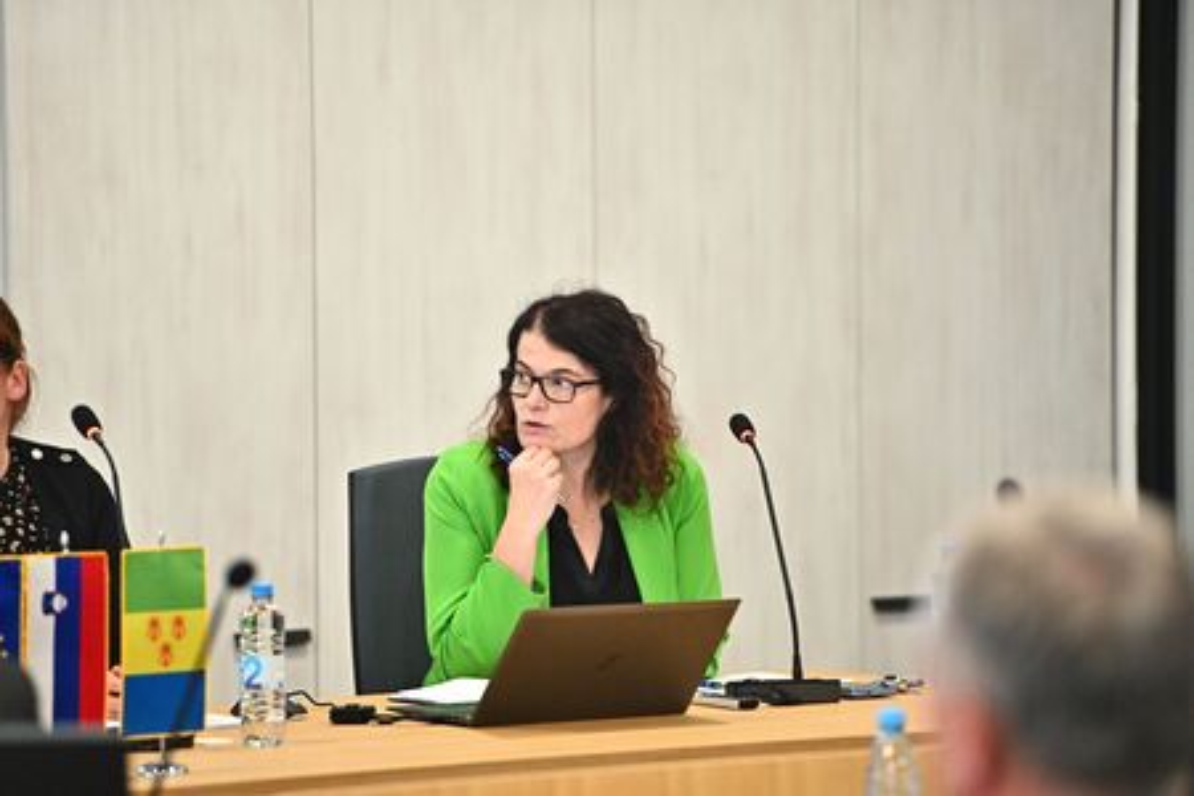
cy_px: 398
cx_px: 597
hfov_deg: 10.3
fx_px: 6633
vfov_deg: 6.9
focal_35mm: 200
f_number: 3.2
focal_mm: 200
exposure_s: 1/250
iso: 5000
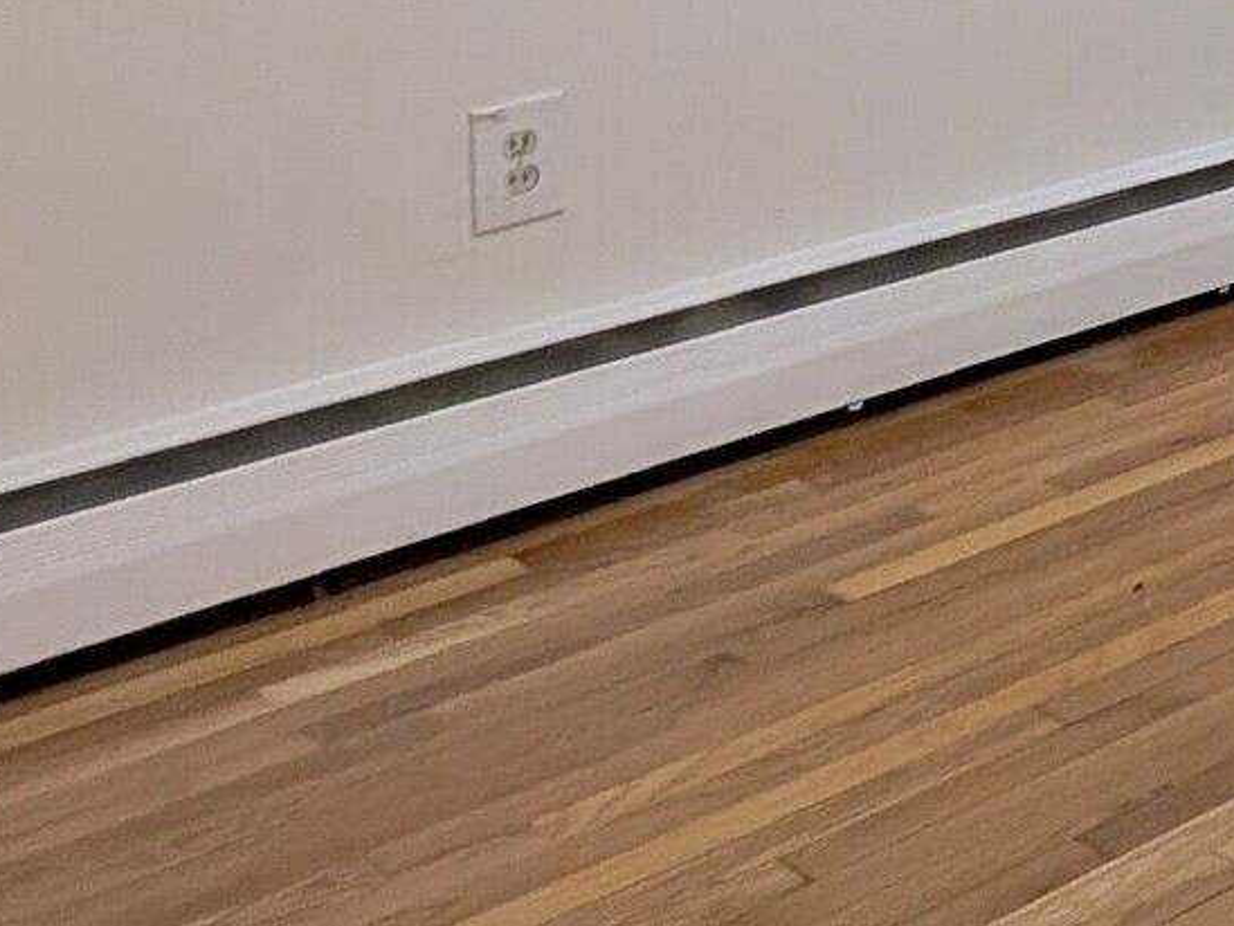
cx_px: 2183
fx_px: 2389
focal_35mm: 67
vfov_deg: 18.6
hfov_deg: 20.8
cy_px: -584
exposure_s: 1/107
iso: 53
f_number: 1.7
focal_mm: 2.02
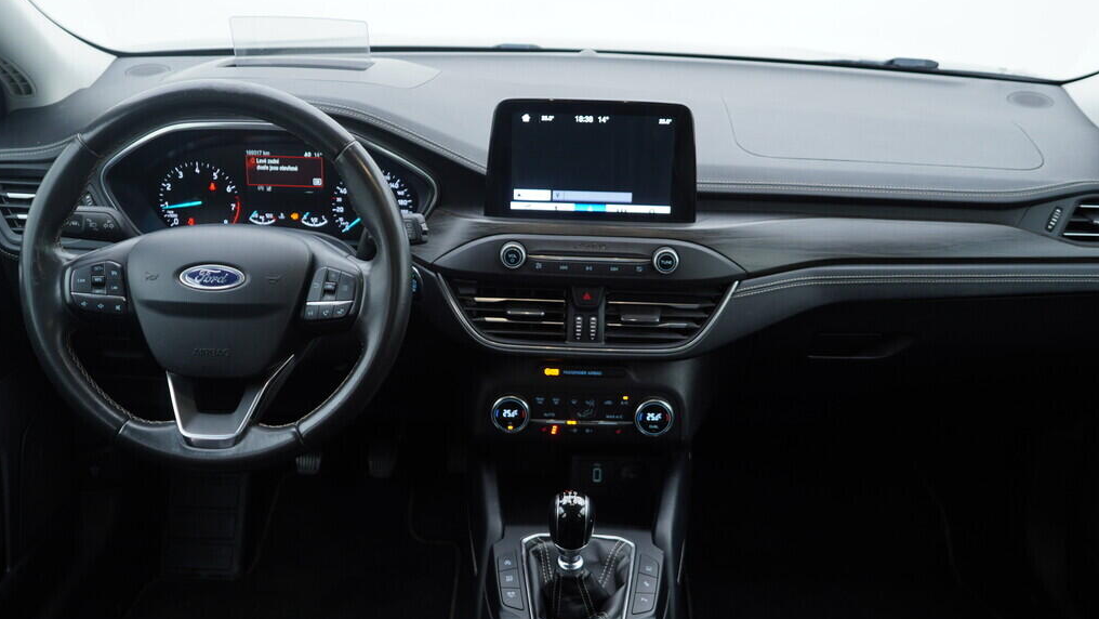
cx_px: 546
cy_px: 363
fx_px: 1108
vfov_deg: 31.1
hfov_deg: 52.8
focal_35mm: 38
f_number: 2.8
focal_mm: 24
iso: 160
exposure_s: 1/40
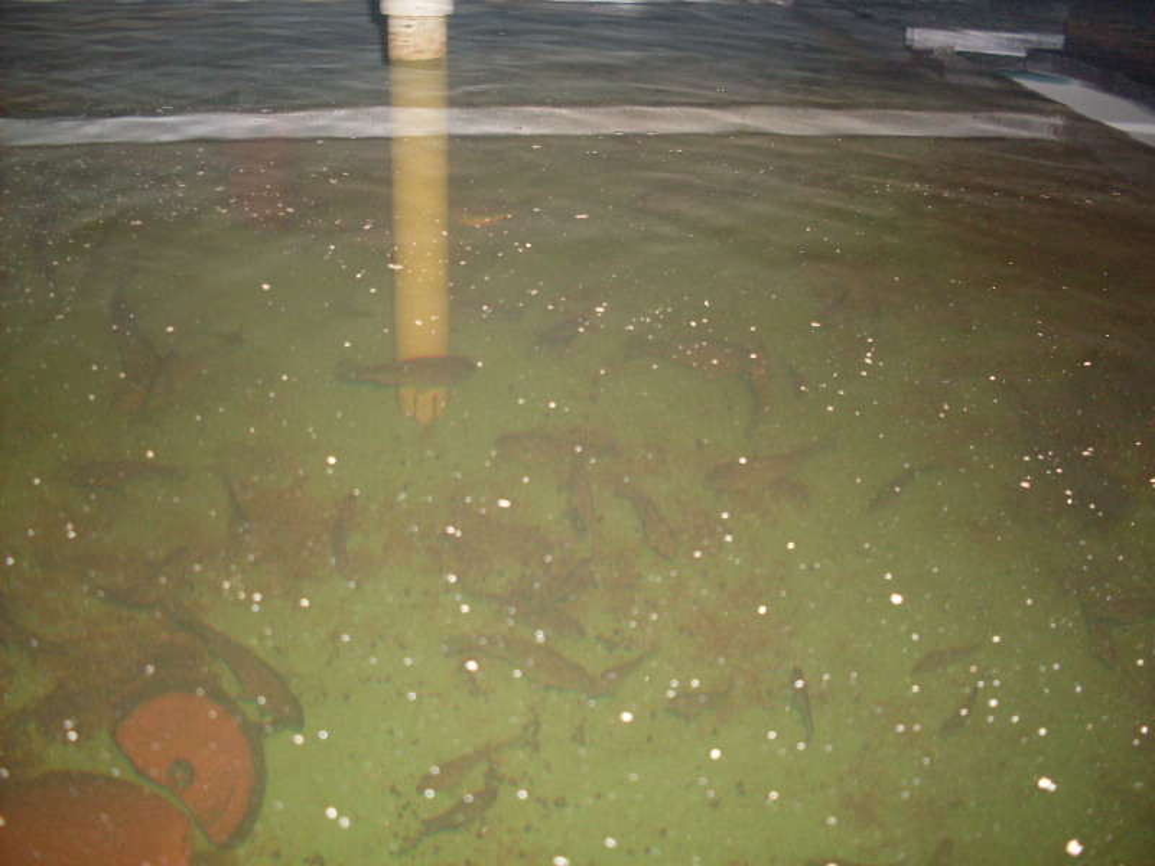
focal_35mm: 38
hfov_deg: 49.0
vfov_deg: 37.7
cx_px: 578
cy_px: 433
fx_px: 1268
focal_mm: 6.3
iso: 160
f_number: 2.8
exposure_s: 1/45
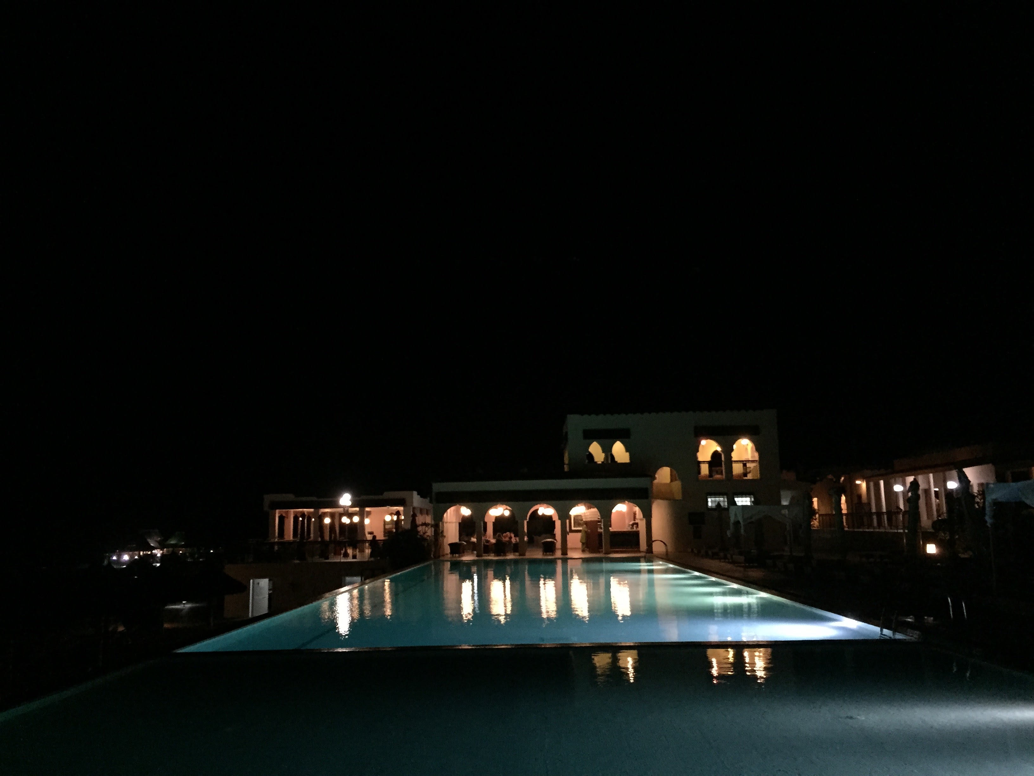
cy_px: 388
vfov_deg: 48.2
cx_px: 517
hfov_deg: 61.7
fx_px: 866
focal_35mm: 29
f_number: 2.2
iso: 250
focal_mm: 4.15
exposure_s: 1/15
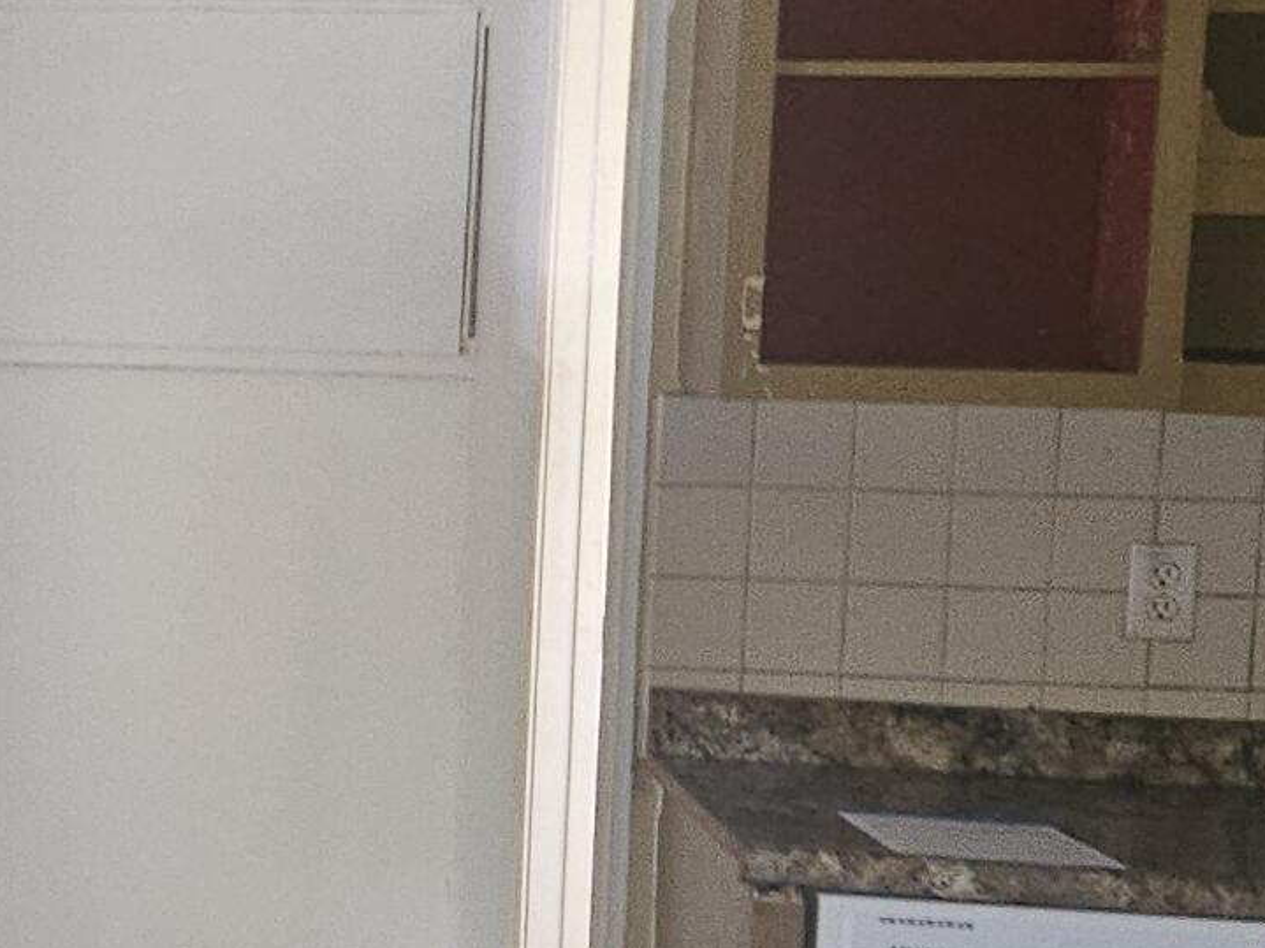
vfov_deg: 15.4
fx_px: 3508
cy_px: 586
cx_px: -535
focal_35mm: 96
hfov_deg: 18.5
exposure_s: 1/12
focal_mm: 5.4
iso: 125
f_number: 1.8
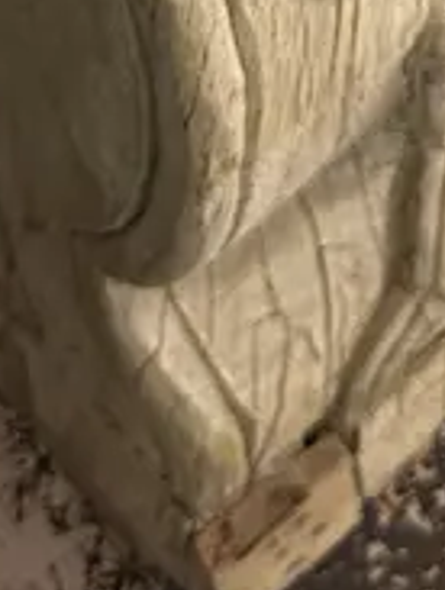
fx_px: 2289
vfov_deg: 12.4
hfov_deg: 11.1
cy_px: -690
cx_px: 364
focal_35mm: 134
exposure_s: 1/50
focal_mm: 6.86
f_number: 1.78
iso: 320
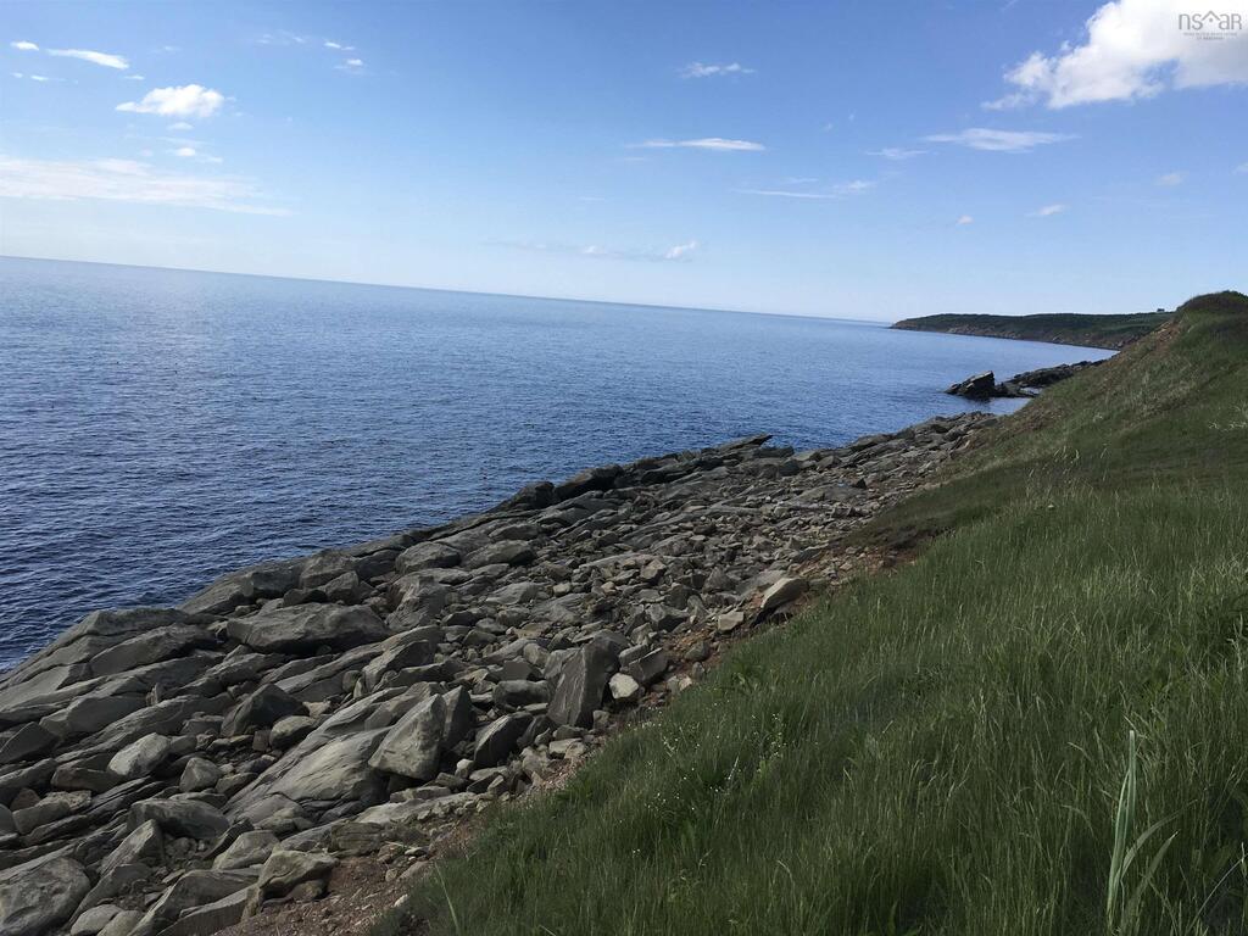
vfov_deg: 48.2
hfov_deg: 61.7
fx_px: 1046
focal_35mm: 29
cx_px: 624
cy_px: 468
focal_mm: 4.15
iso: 25
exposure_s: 1/1479
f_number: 2.2
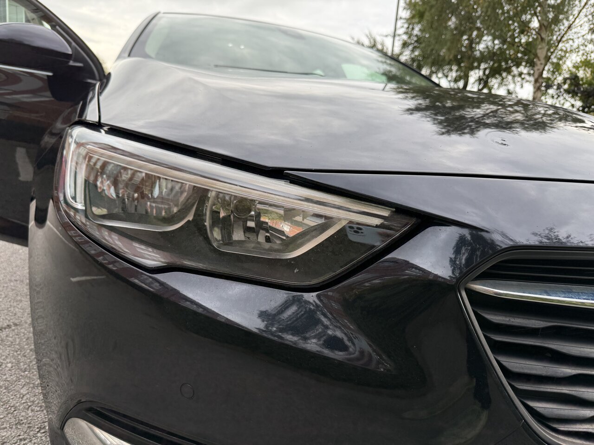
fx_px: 412
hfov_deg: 71.6
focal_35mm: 24
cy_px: 222
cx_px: 297
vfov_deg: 56.8
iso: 80
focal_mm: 6.76
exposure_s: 1/121
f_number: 1.78
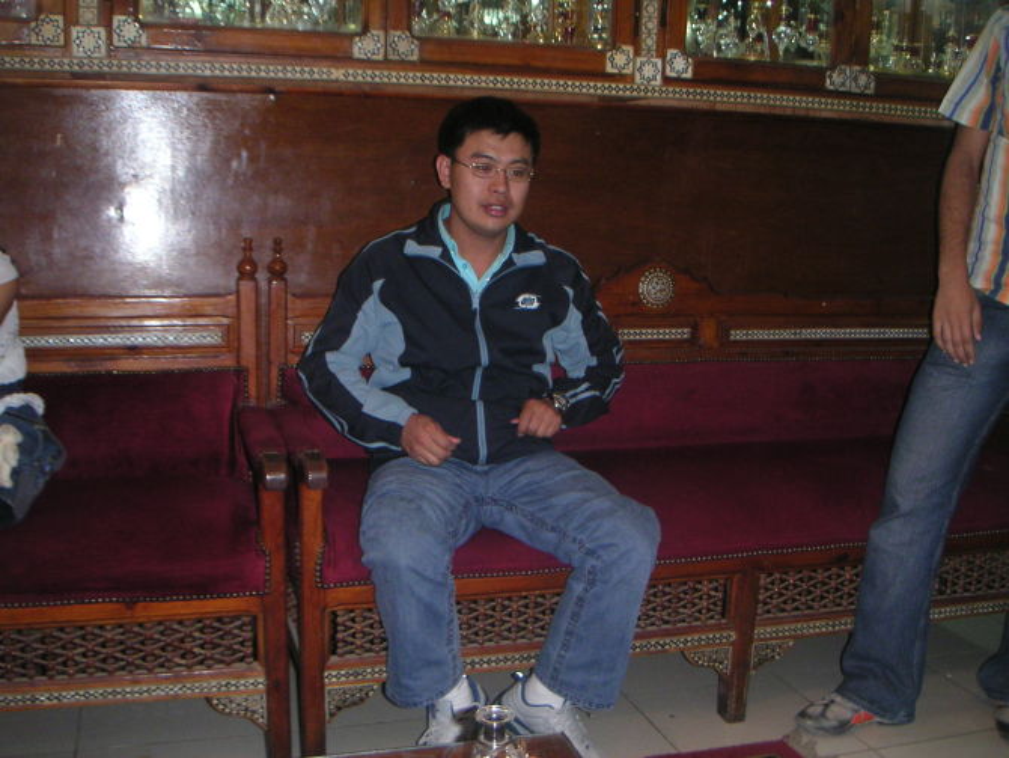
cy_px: 379
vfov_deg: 37.7
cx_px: 504
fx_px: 1108
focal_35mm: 38
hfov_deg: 49.0
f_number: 2.8
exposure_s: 1/45
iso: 160
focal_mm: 6
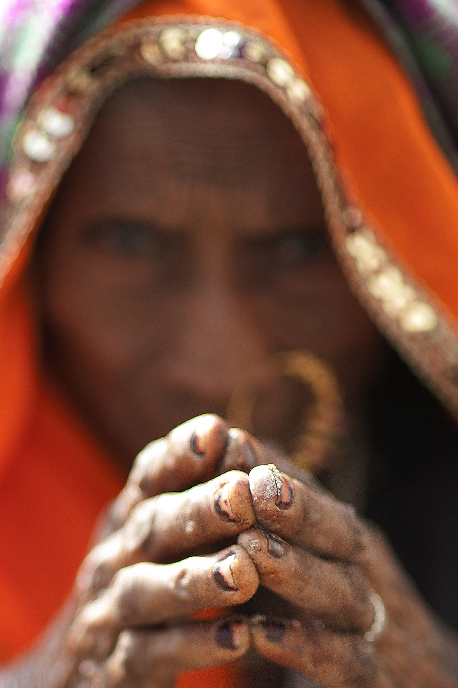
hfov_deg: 16.1
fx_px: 1624
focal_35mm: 85
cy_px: 344
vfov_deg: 23.9
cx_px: 229
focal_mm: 85
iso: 200
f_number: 1.4
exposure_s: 1/1500
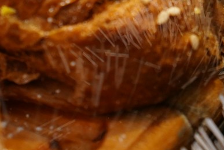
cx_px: 204
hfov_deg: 16.3
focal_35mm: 124
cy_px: -156
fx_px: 771
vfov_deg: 10.2
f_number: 4
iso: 640
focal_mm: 20
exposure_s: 1/60
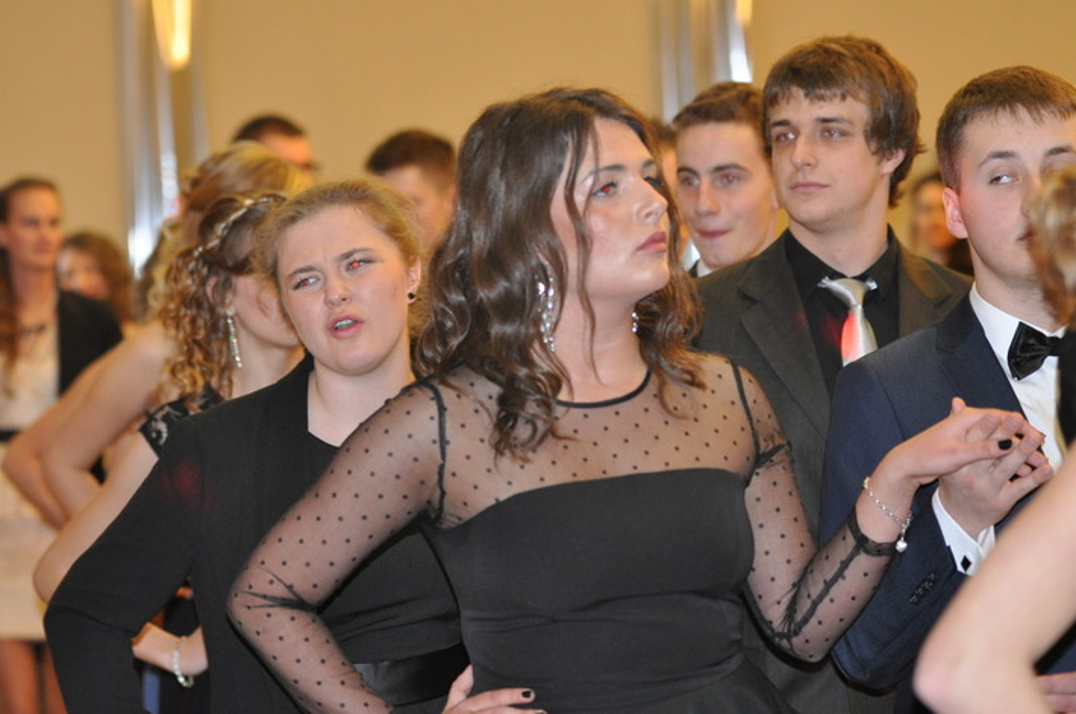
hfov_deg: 15.9
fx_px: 3850
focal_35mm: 129
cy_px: 357
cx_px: 538
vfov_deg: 10.6
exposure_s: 1/60
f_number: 2.8
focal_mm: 86
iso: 800
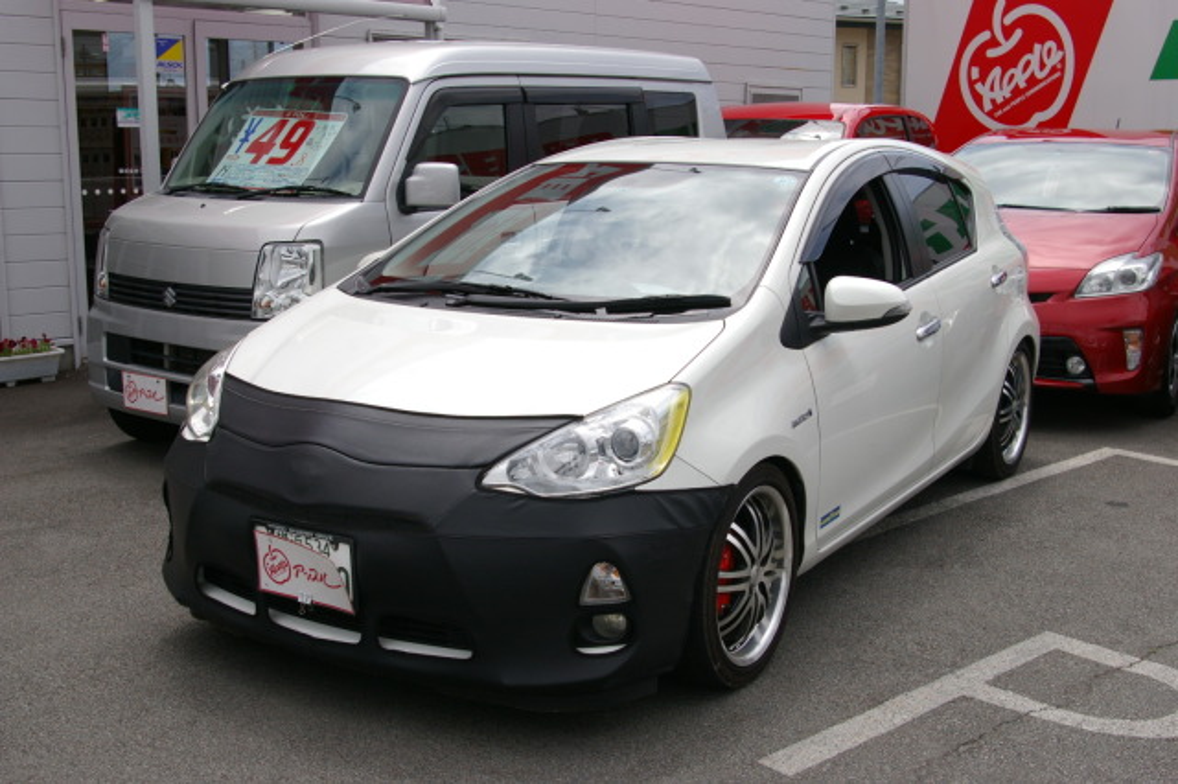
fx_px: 1374
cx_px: 589
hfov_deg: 46.4
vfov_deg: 31.9
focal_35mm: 42
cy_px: 392
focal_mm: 28
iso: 200
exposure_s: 1/500
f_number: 8
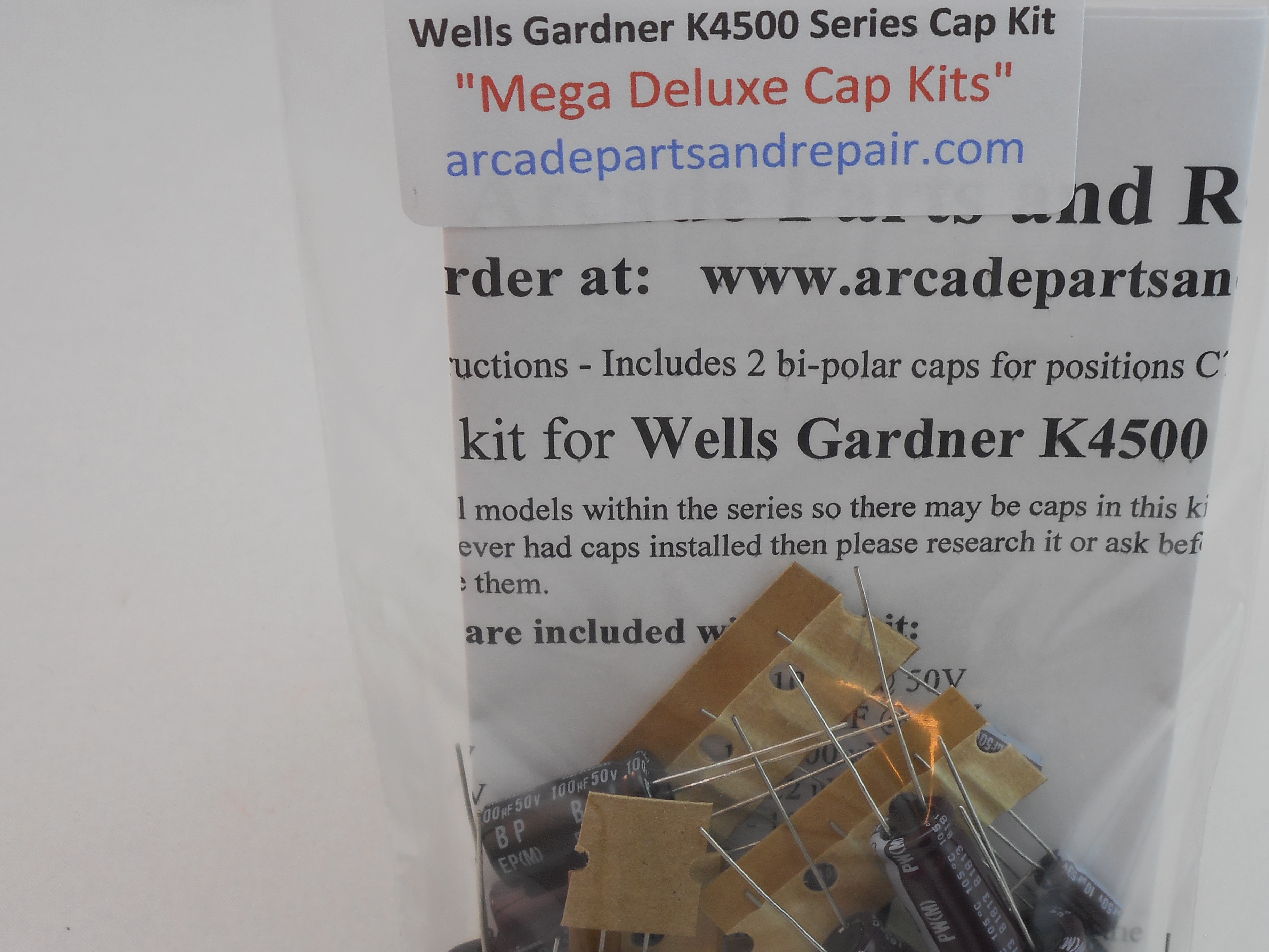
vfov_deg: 20.4
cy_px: 594
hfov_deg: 26.9
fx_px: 2640
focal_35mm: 72
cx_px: 789
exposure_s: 1/30
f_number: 4.9
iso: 80
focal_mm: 9.1
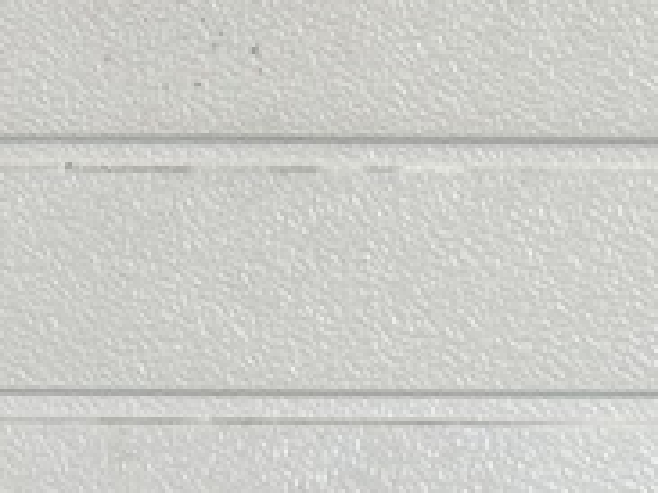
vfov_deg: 5.1
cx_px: 1755
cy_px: 529
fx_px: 5528
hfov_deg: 6.4
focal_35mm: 291
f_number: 1.6
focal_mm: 5.96
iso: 64
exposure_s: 1/60
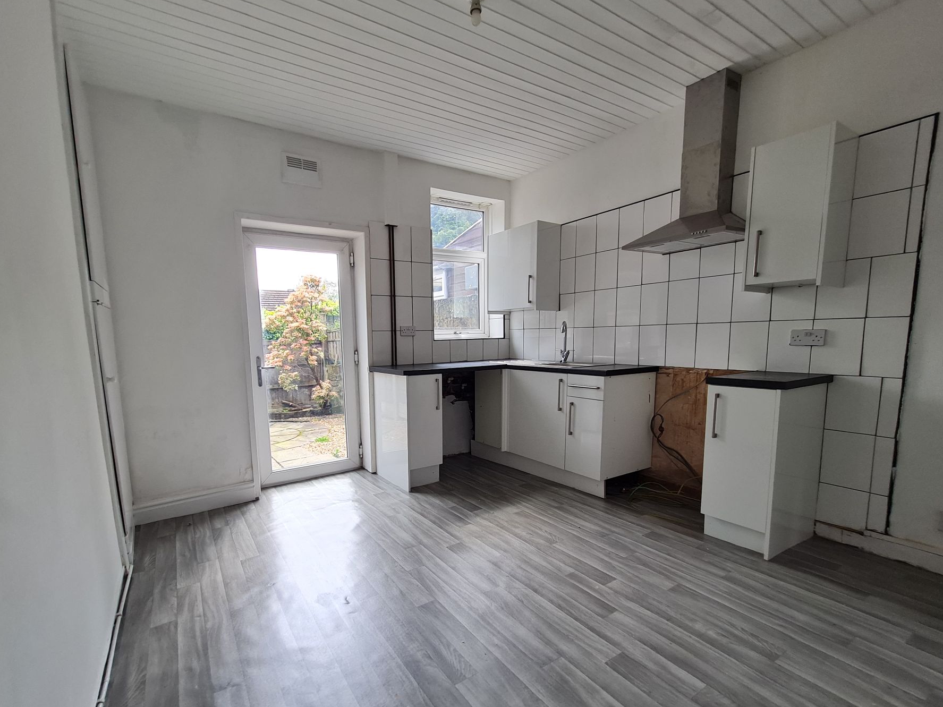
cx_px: 412
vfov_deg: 81.6
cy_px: 378
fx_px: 409
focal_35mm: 15
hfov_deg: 97.7
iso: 50
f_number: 2.2
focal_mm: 1.74
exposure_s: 1/100
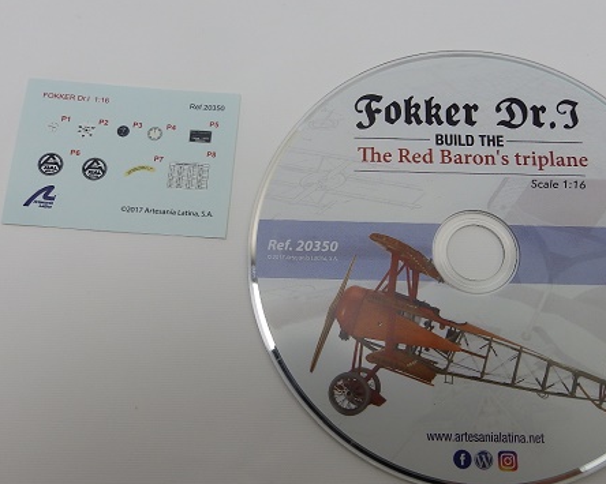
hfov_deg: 60.4
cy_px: 269
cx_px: 319
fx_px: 520
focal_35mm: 29
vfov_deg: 49.9
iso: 80
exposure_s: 1/80
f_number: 3.4
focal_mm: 4
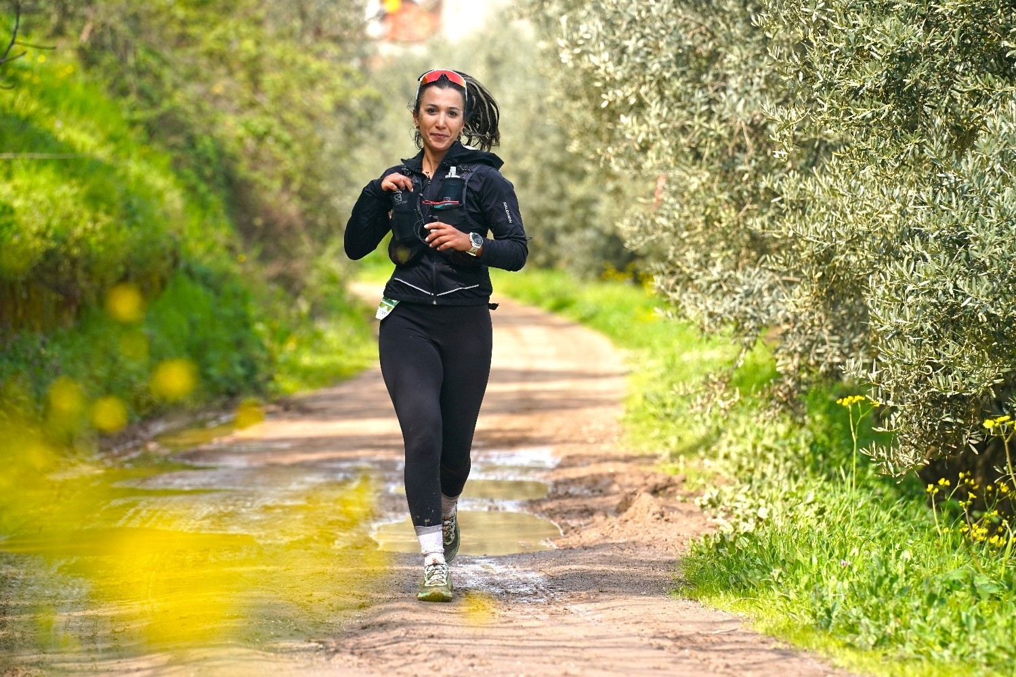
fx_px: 5080
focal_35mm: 180
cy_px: 338
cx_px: 508
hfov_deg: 11.4
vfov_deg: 7.6
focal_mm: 180
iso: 250
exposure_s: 1/800
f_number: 4.5
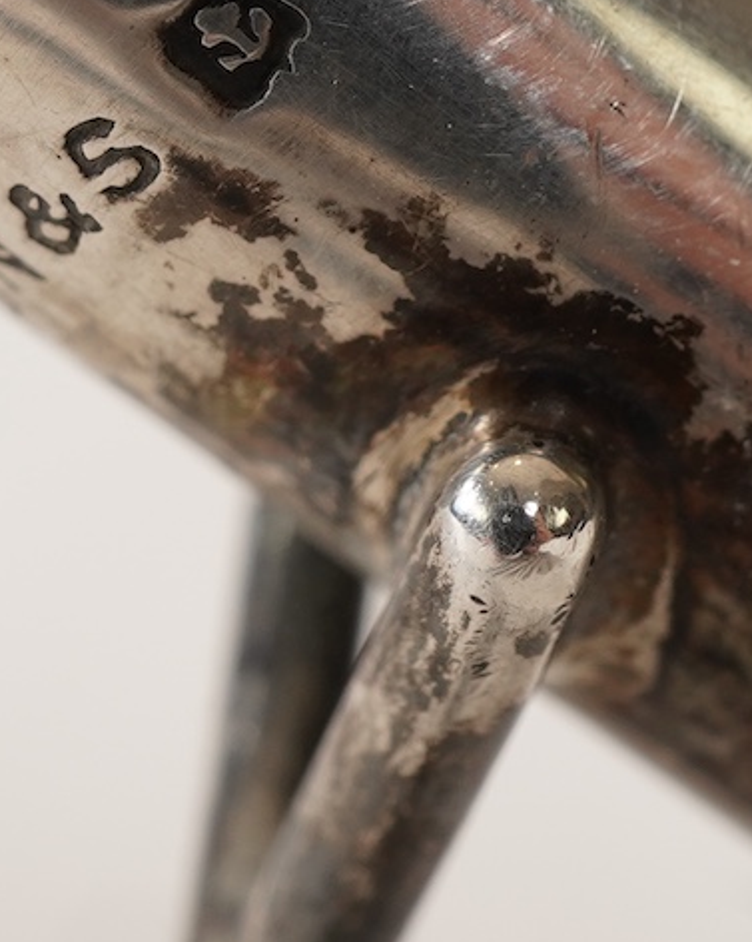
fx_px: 4205
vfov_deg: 12.6
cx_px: 412
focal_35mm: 151
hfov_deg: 10.2
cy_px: 31
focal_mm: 30
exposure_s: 1/125
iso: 400
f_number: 16
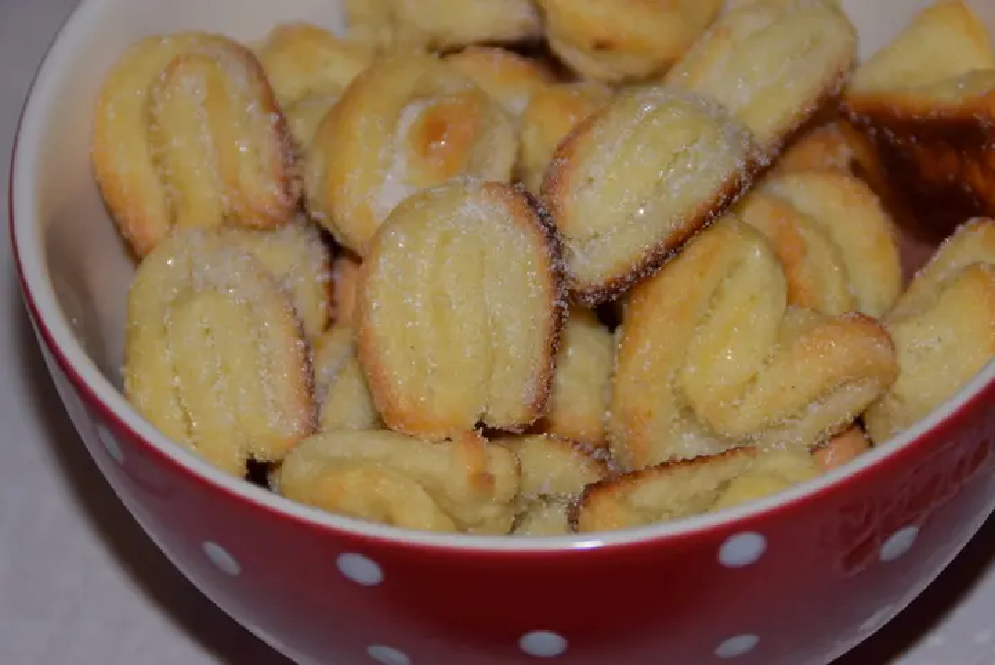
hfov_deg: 12.2
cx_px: 498
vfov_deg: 8.2
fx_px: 4646
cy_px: 332
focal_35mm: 168
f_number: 6
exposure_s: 1/60
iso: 100
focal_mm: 112
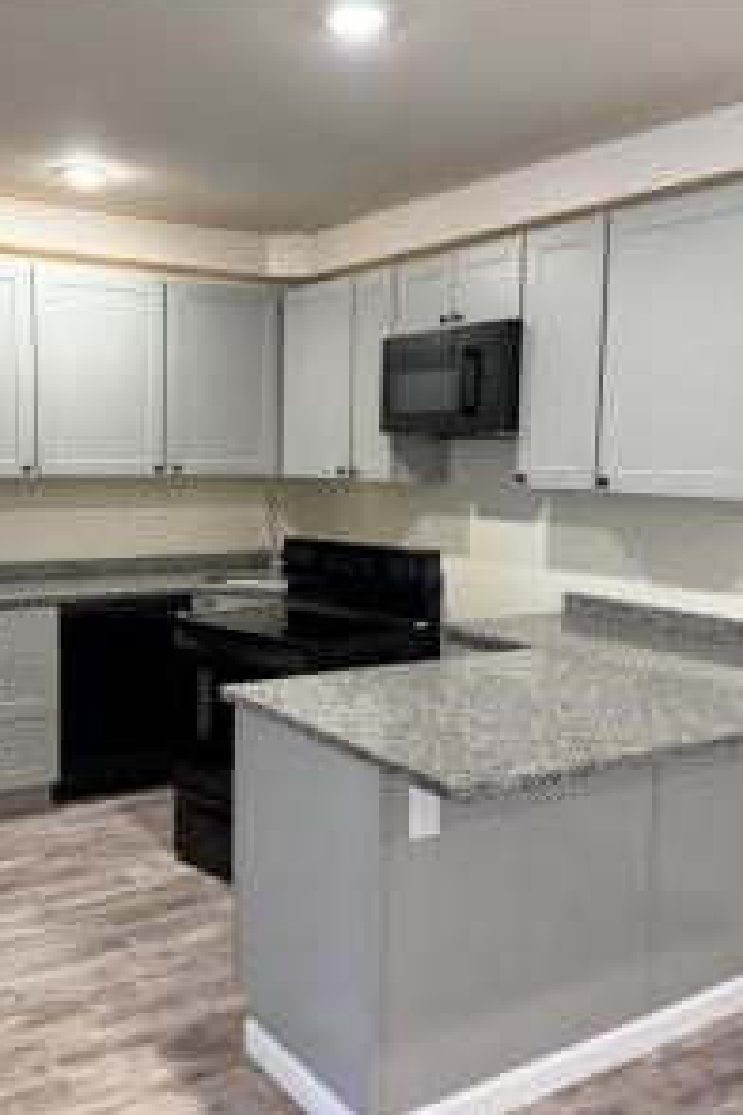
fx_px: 1053
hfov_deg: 38.8
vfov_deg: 55.8
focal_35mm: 34
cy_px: 550
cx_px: 318
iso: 250
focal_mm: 6.76
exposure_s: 1/60
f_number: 1.78
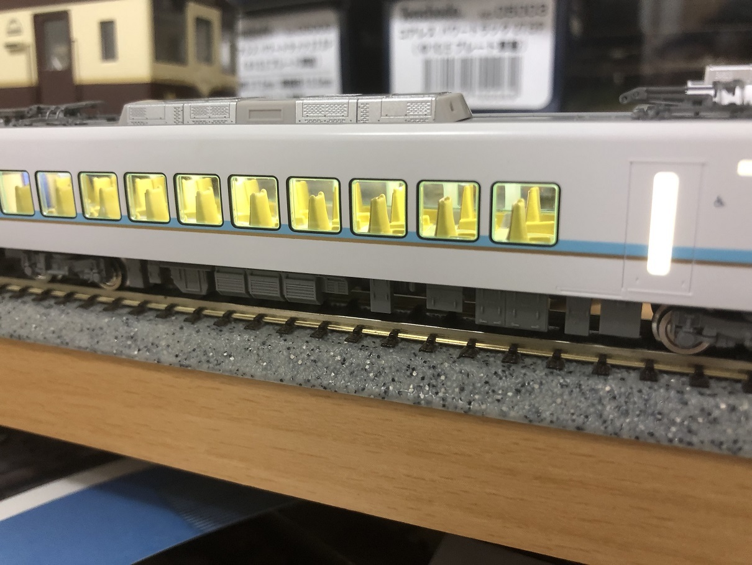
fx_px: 608
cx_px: 376
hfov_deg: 63.4
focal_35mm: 28
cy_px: 282
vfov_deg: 49.8
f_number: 1.8
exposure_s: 1/17
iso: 50
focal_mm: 3.99
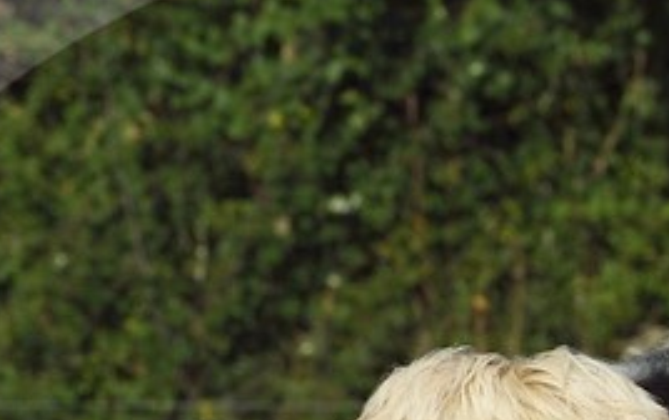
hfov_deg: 2.3
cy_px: 848
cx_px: 532
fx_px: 16642
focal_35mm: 912
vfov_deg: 1.4
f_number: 13
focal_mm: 150
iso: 200
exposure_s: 1/320
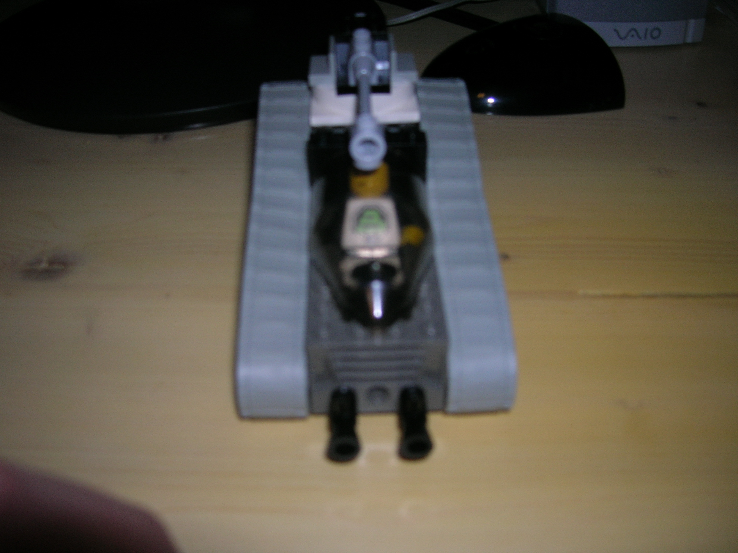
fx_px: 725
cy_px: 276
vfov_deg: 41.8
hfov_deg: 54.0
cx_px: 369
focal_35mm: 34
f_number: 2.9
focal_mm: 5.7
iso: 50
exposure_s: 1/60.1
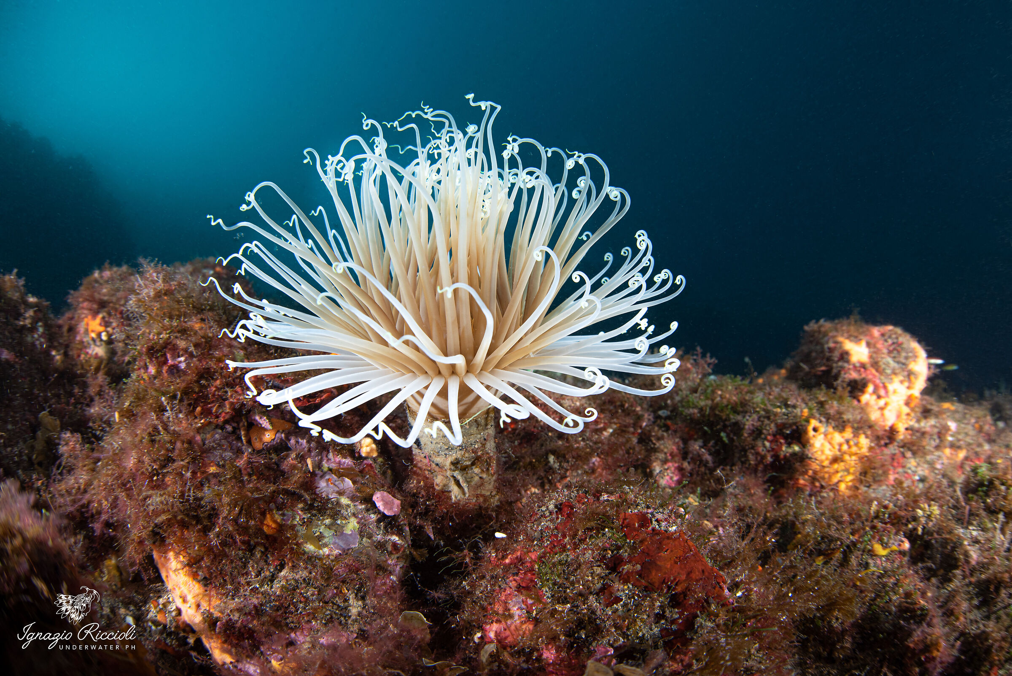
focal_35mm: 15
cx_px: 506
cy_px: 338
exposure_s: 1/100
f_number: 10
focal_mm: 15
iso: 200
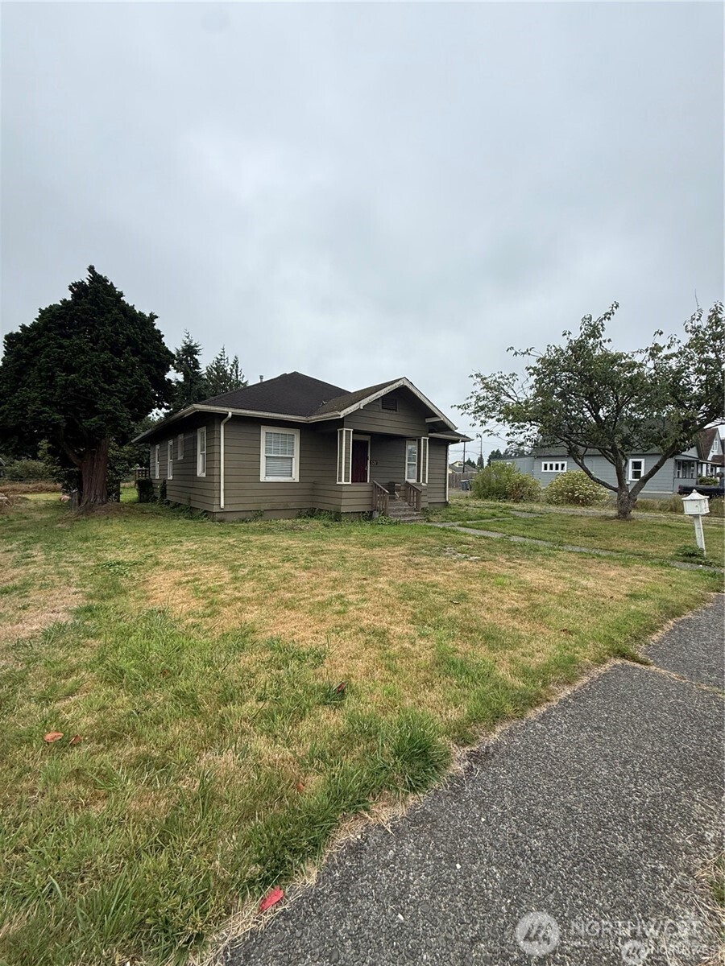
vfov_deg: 102.1
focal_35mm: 14
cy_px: 483
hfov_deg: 85.7
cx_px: 362
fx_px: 391
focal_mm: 2.22
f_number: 2.2
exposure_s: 1/461
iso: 50
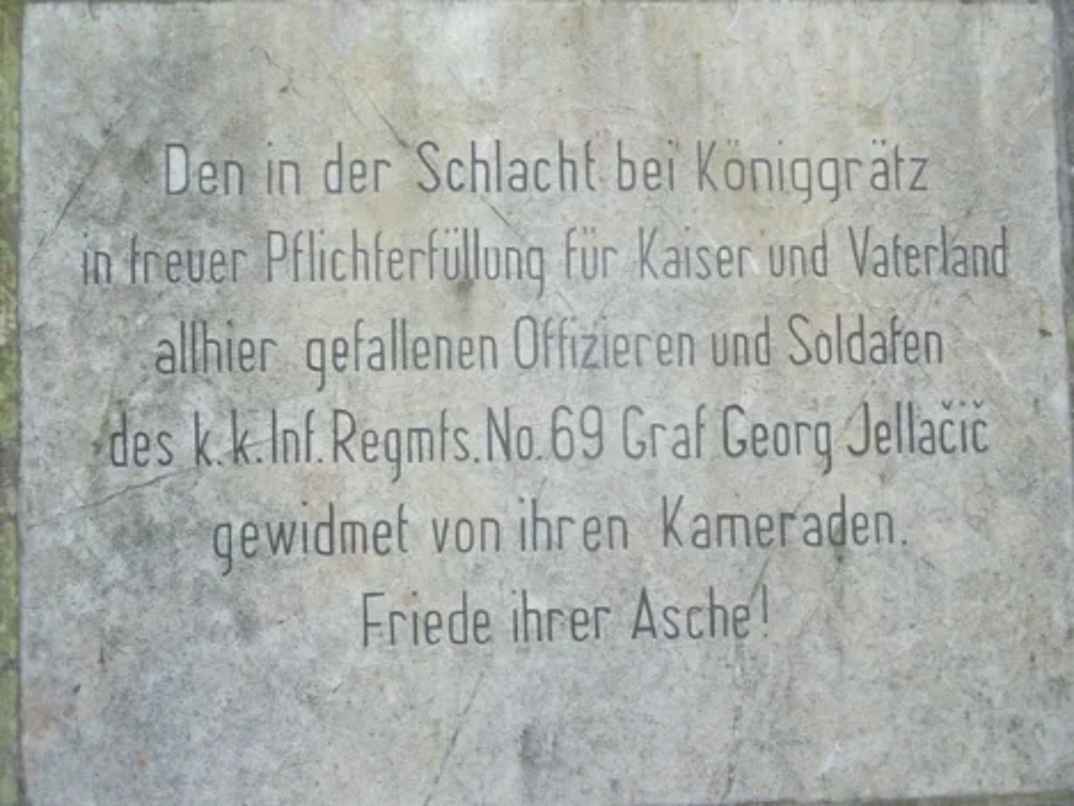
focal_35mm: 48
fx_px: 1490
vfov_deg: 30.3
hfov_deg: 39.6
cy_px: 403
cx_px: 537
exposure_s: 1/80
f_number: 4
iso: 400
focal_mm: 8.7
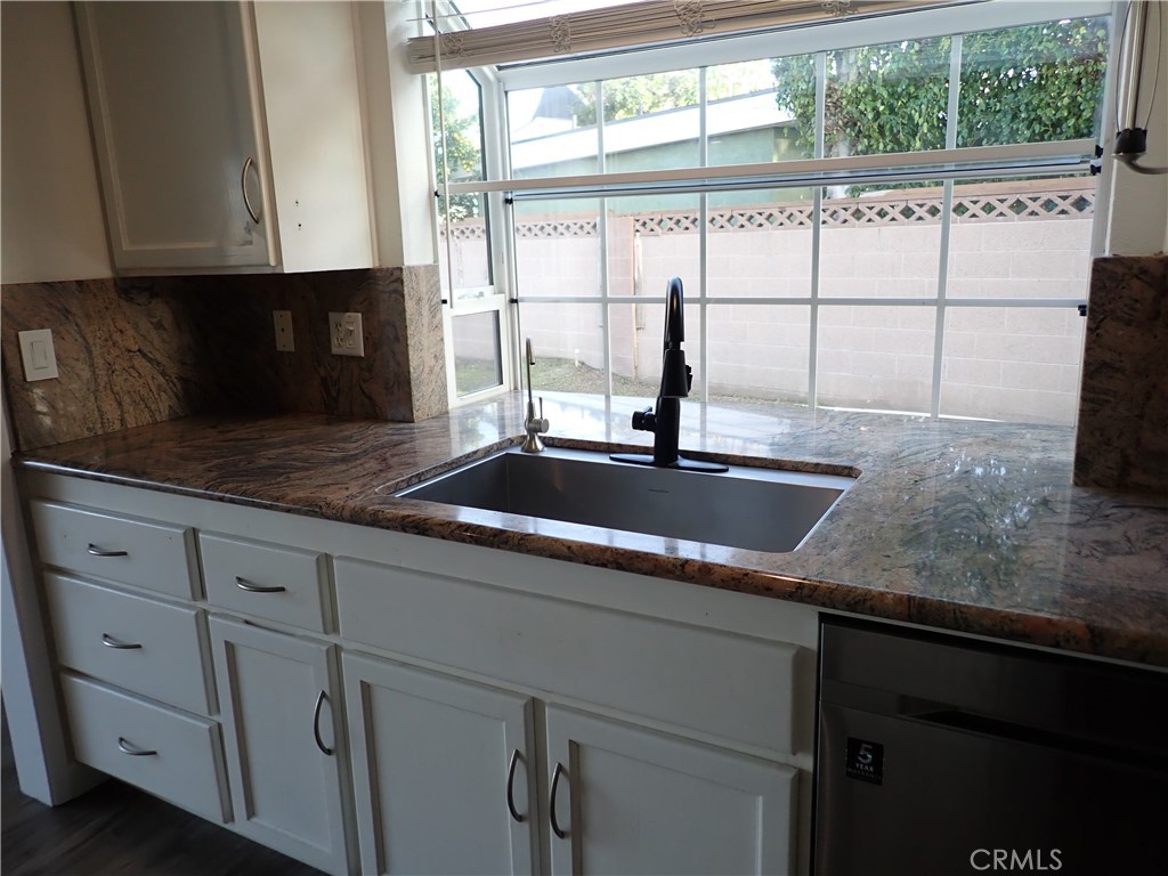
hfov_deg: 69.4
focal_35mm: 25
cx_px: 584
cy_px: 438
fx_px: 844
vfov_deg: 54.9
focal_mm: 4.5
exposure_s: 1/125
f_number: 2
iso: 125
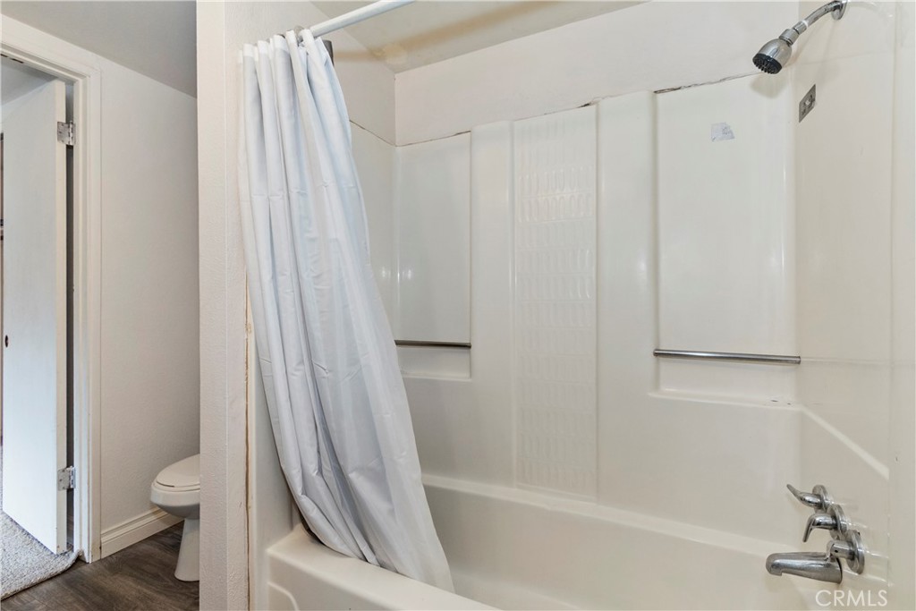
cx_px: 458
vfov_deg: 77.3
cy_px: 306
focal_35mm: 15
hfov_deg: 100.4
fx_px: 382
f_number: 8
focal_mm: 10
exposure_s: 1/30
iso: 400
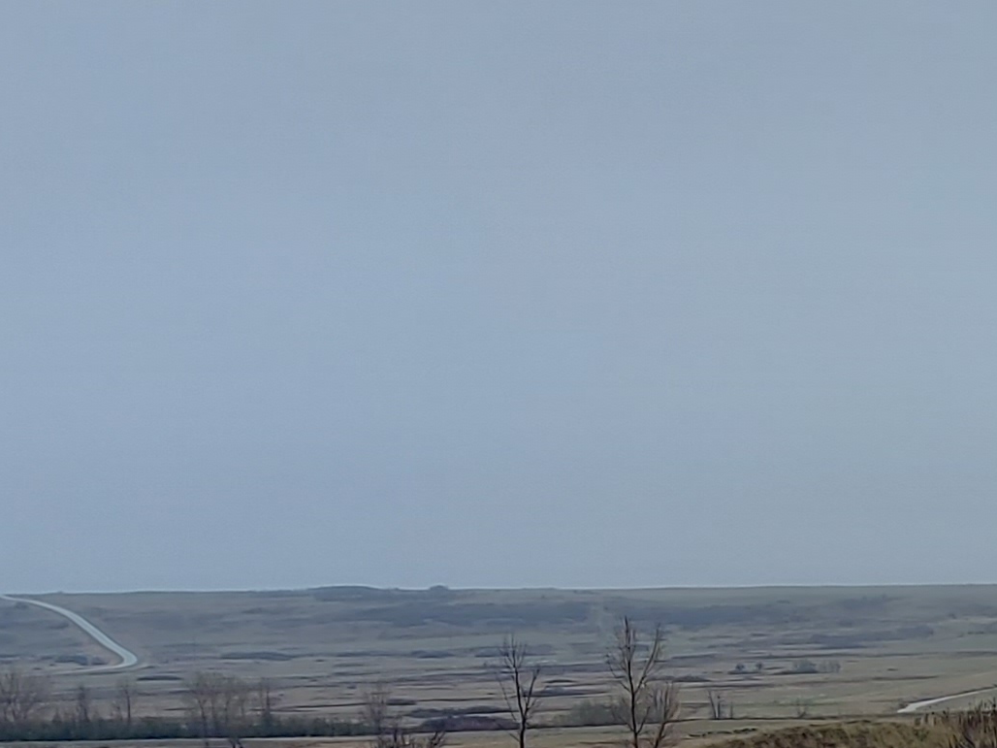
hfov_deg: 15.1
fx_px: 3111
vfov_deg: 13.6
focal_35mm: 108
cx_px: 1930
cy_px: 712
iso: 32
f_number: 1.8
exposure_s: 1/443
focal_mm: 5.23
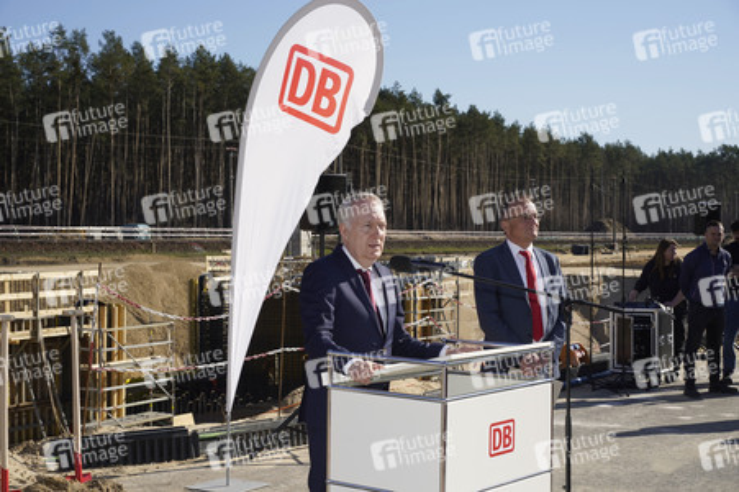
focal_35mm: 60
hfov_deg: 33.4
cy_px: 246
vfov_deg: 22.6
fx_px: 1231
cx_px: 370
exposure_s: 1/250
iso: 100
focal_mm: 60
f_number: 10
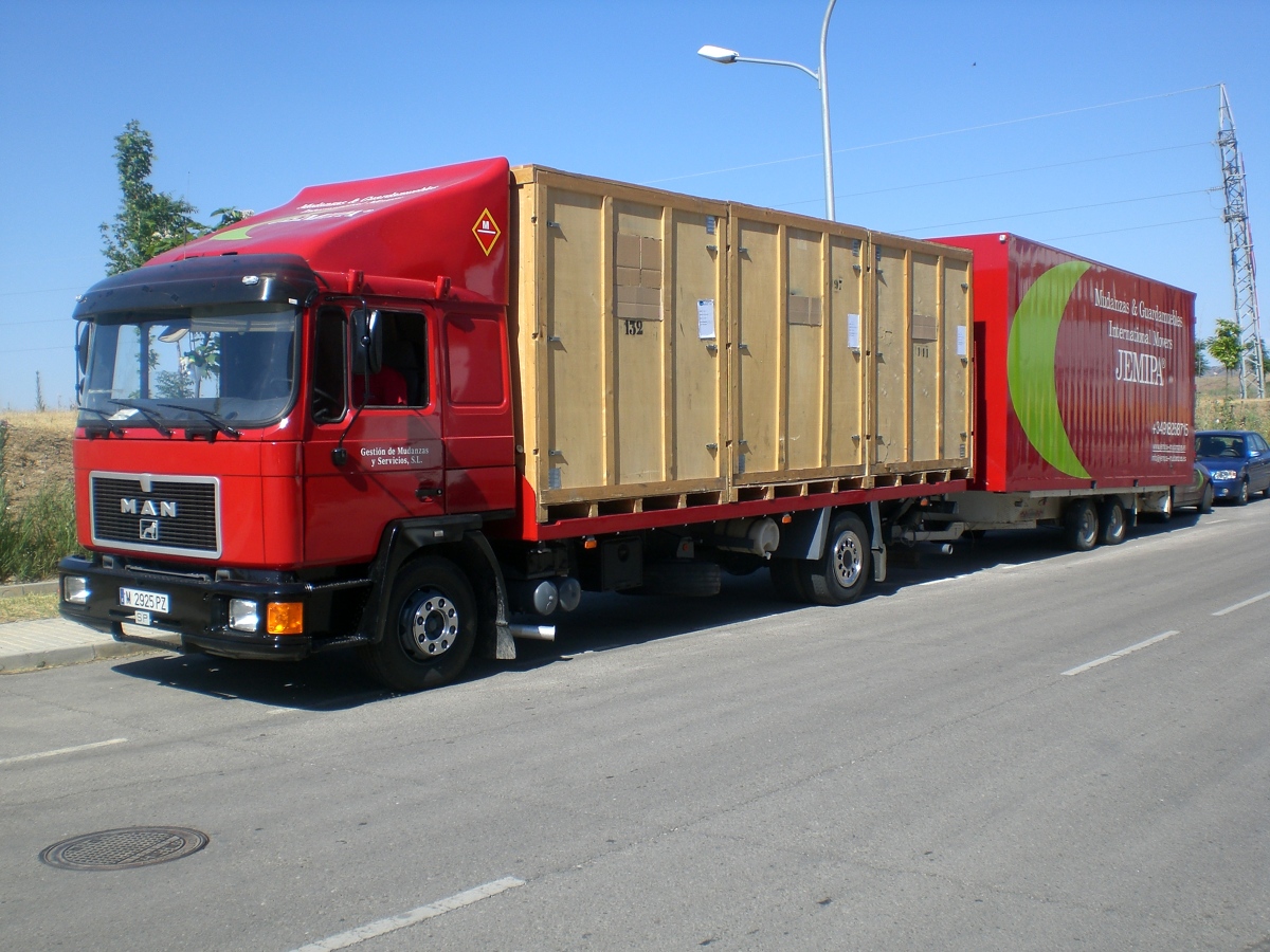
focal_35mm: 38
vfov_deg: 37.7
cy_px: 476
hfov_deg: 49.0
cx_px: 635
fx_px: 1394
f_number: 4.4
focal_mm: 6.3
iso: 50
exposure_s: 1/400
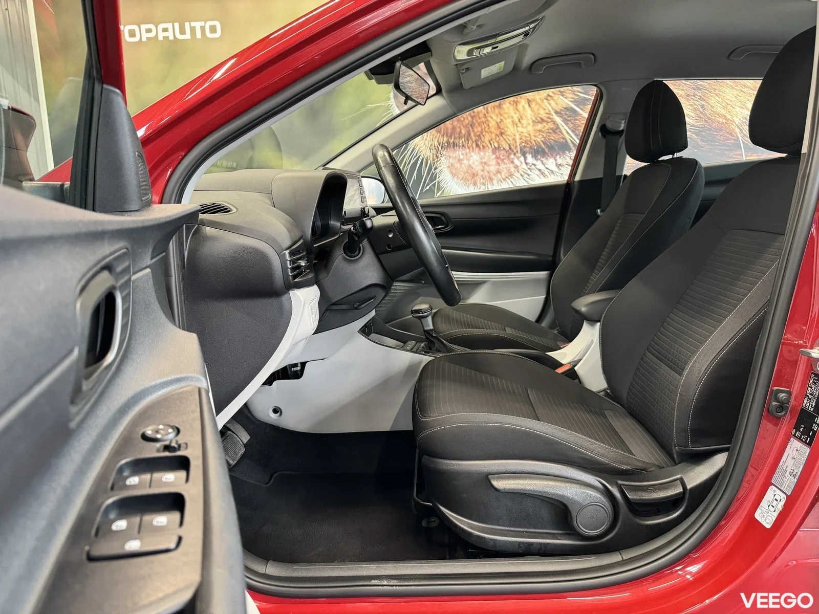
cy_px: 307
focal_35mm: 24
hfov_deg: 71.6
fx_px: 568
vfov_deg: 56.8
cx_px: 410
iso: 400
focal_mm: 6.76
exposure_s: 1/60
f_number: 1.78
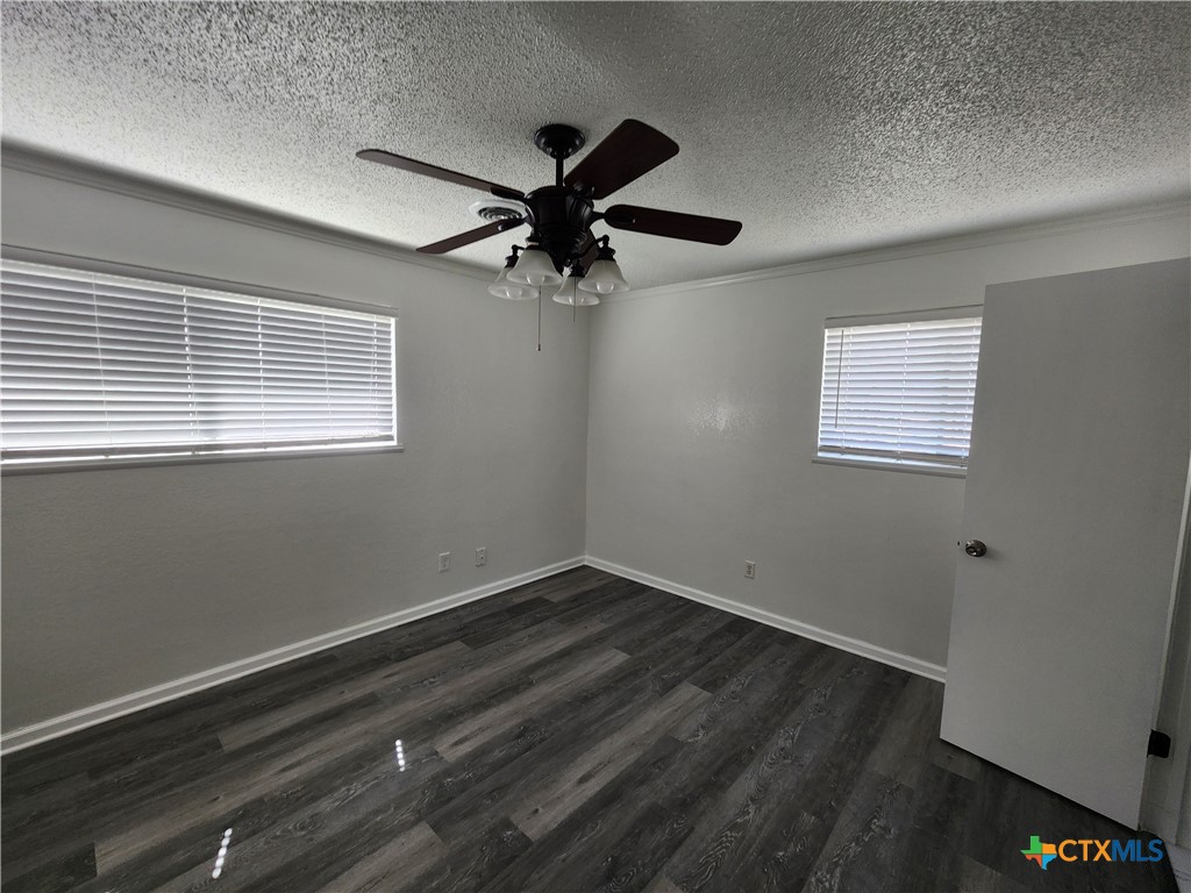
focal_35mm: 13
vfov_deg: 89.9
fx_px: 447
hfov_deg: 106.2
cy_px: 446
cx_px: 596
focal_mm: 2.2
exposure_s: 1/60
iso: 80
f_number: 2.2
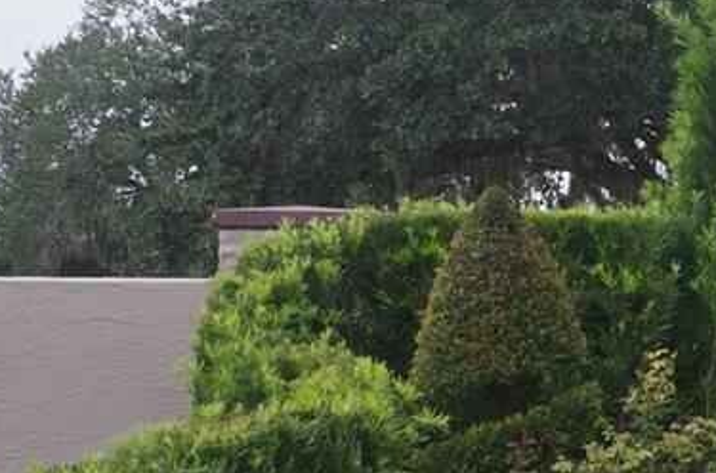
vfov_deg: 9.6
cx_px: 922
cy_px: 237
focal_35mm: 142
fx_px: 2817
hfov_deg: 13.9
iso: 200
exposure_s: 1/320
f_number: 6.3
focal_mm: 35
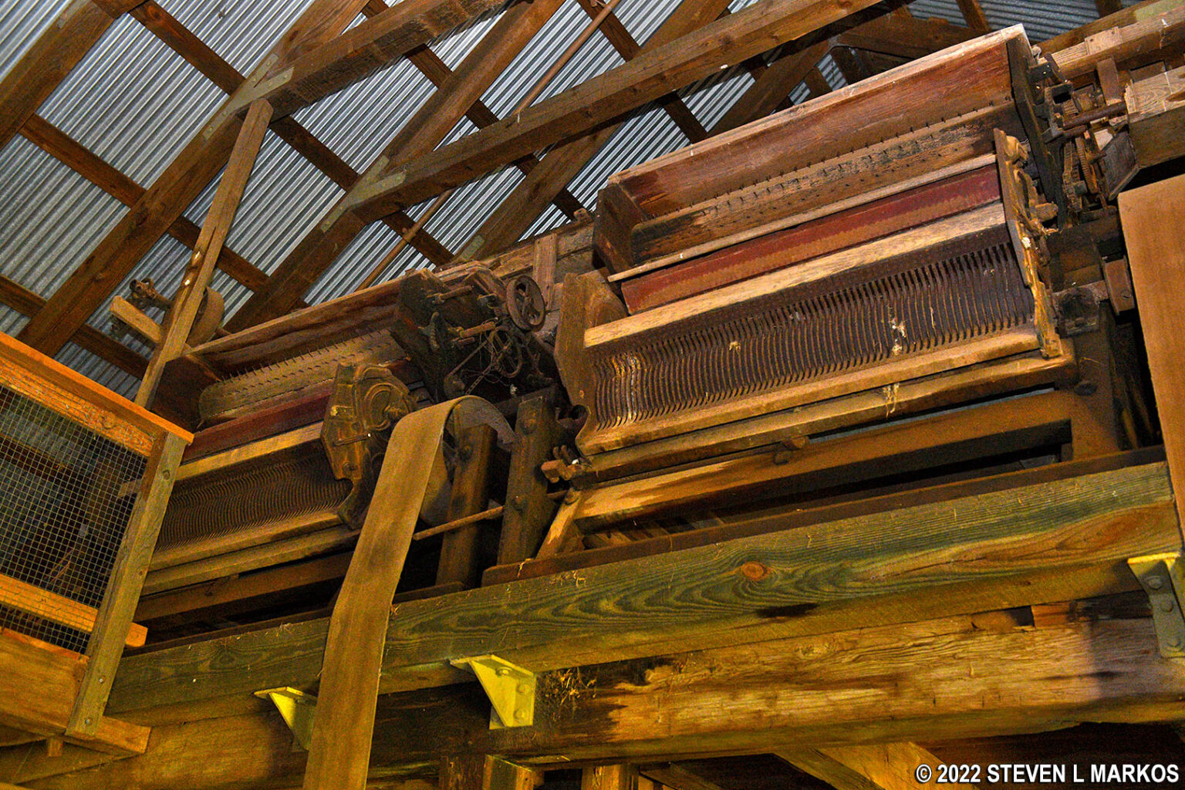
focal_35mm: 35
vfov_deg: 37.9
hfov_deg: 54.4
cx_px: 592
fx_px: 1152
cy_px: 395
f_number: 4.5
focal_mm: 35
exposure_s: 1/125
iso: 6400
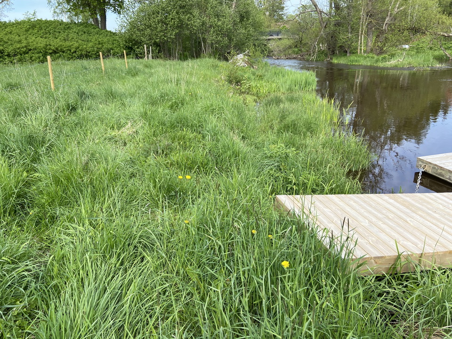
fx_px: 339
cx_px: 226
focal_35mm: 26
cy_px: 170
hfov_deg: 67.3
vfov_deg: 53.1
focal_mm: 4.25
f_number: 1.8
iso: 32
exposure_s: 1/890
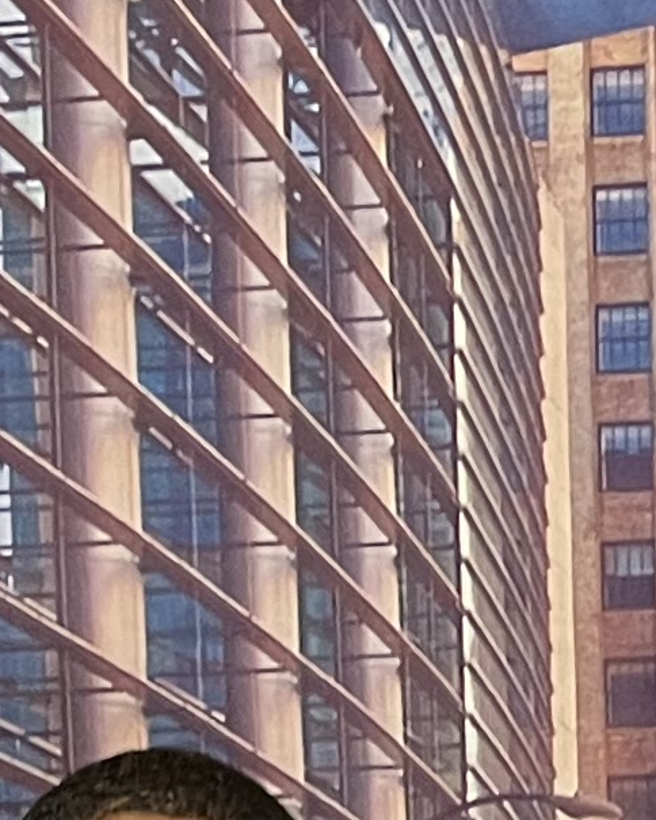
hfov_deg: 9.0
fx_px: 4101
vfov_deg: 10.9
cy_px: 1351
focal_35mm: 169
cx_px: 792
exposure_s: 1/60
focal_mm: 5.1
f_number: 1.6
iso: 320
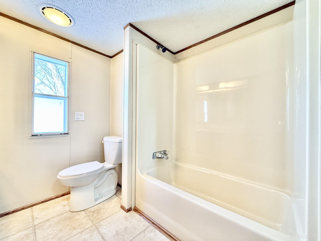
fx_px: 130
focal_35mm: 14
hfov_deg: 102.1
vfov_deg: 85.7
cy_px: 120
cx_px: 160
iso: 200
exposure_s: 1/60
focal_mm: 2.22
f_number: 2.2
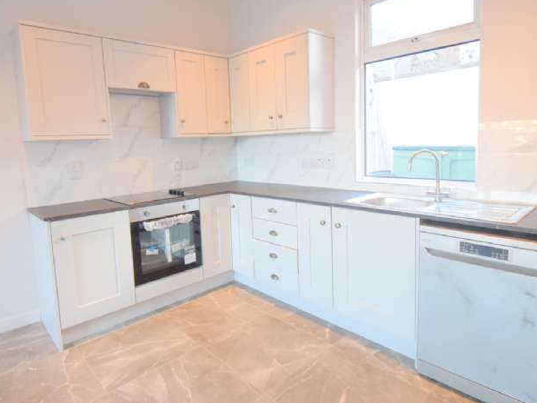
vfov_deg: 63.4
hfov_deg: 78.9
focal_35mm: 21
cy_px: 182
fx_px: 326
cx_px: 256
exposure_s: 1/60
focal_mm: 10
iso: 1250
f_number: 4.5
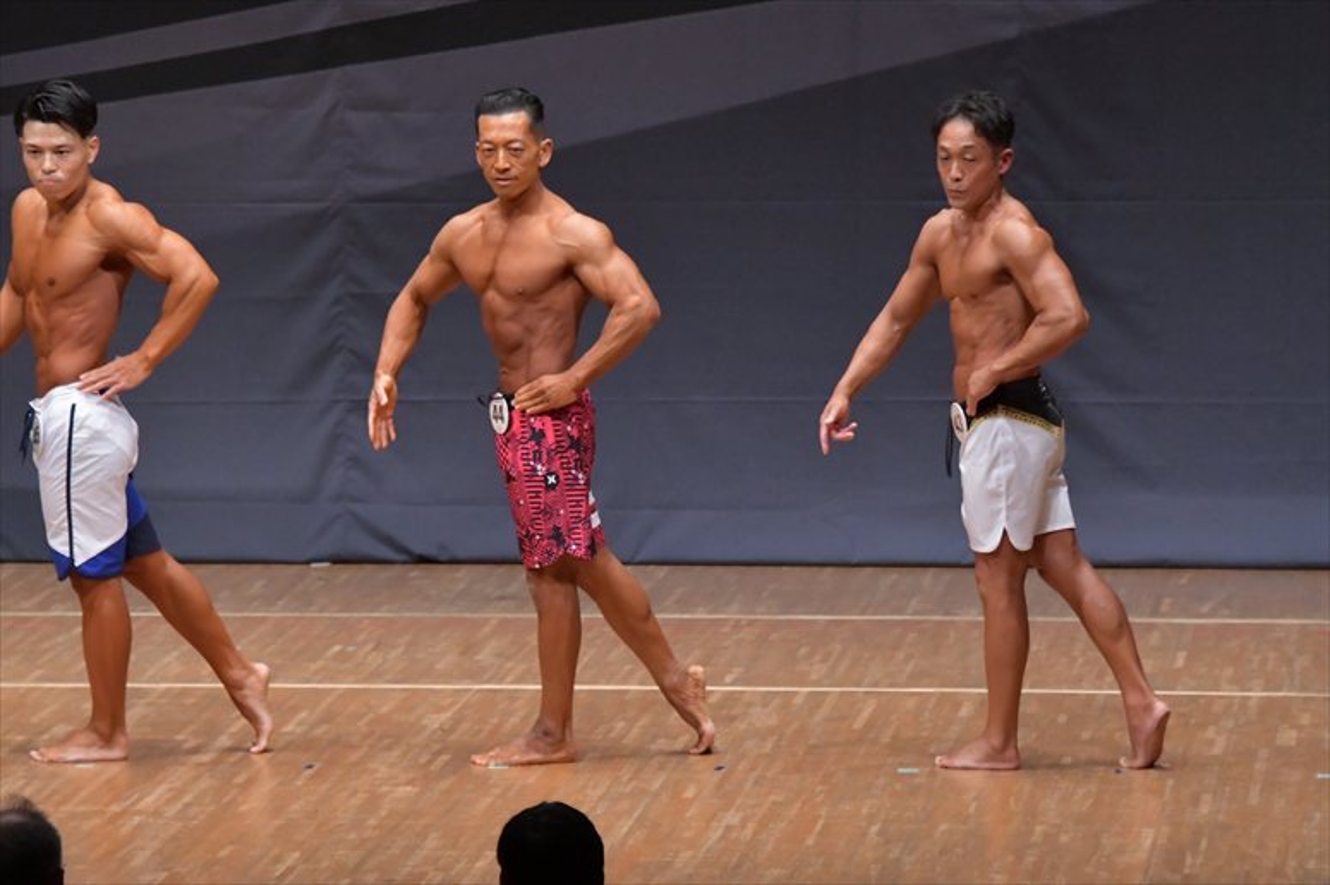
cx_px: 665
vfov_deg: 5.4
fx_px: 9416
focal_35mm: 255
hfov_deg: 8.1
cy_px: 442
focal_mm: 170
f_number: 5.6
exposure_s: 1/400
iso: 6400
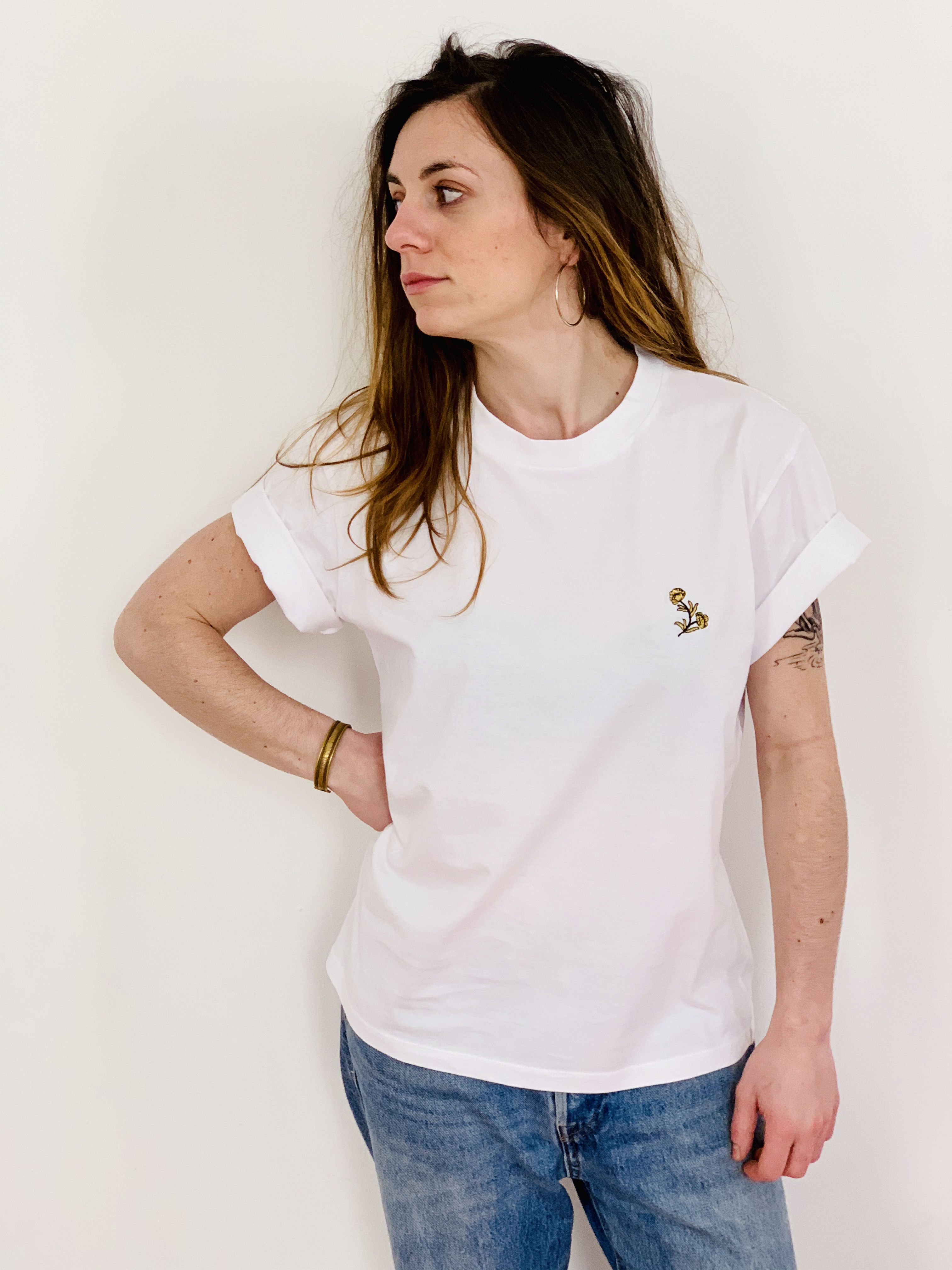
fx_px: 1907
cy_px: 635
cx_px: 476
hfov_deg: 28.0
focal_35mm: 52
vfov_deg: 36.8
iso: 125
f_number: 2.4
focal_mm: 6
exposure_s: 1/122
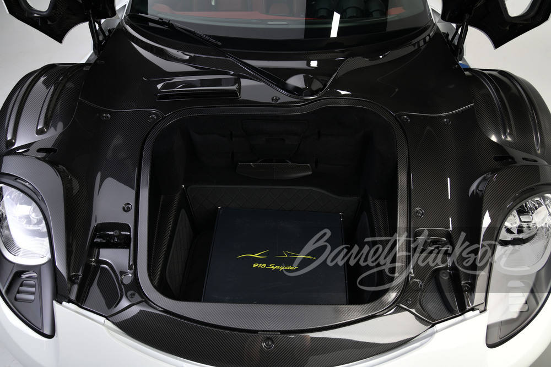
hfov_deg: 73.7
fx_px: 367
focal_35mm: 24
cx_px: 276
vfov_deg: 53.1
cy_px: 184
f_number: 8
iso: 200
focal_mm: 24
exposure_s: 1/250
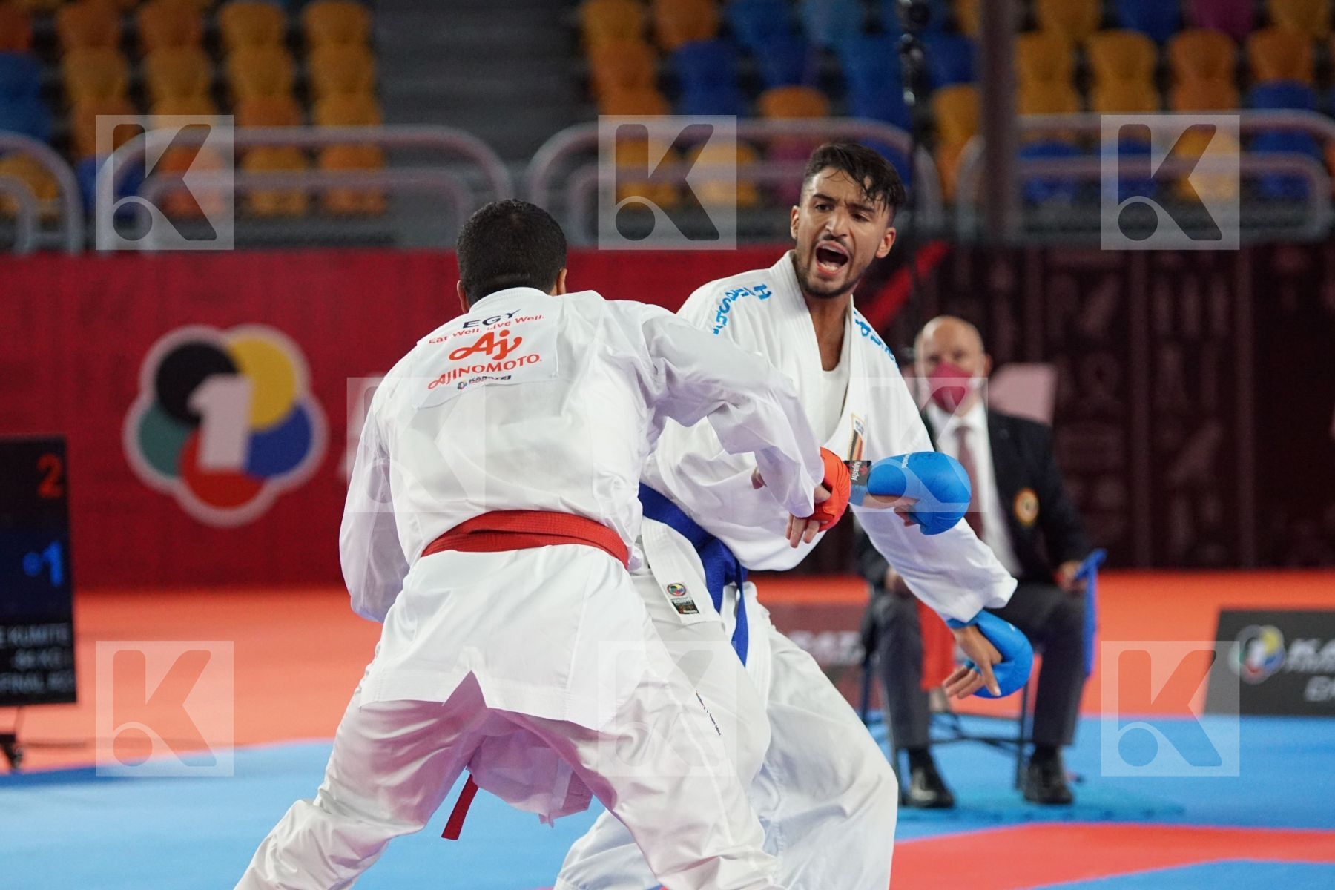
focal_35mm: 202
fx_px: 7509
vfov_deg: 6.8
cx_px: 668
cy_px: 445
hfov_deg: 10.2
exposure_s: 1/2000
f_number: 2.8
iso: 3200
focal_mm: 135
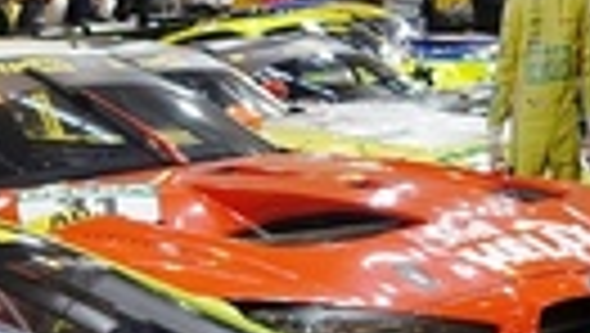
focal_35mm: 115
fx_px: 1801
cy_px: 513
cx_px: -207
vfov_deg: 10.2
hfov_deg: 17.3
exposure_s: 1/80
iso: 125
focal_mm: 8.8
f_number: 2.8
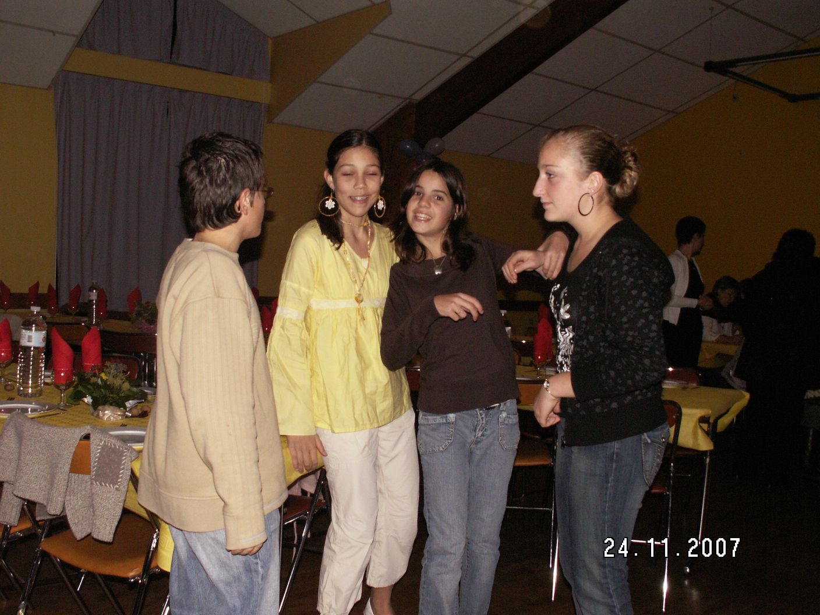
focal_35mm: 35
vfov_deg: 40.7
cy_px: 308
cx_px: 410
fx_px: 829
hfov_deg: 52.6
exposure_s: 1/50
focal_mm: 5.86
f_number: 4
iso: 160
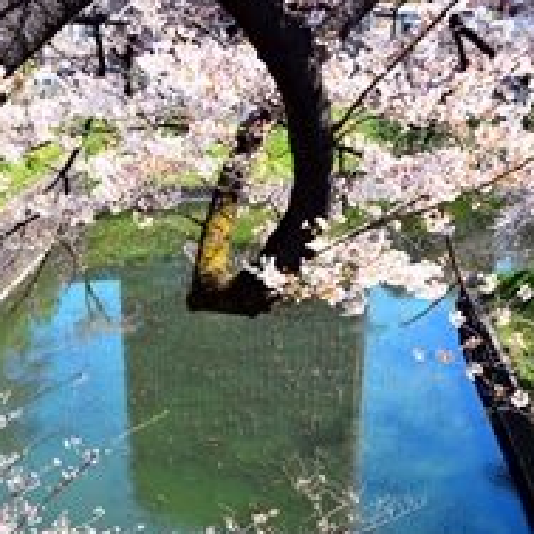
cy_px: 322
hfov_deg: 27.2
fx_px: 1100
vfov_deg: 27.2
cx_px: 210
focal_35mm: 63
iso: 400
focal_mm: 35
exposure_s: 1/320
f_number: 9
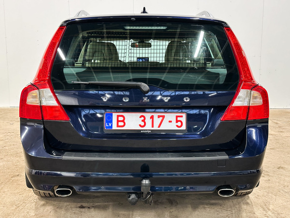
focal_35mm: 48
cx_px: 145
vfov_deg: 30.3
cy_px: 109
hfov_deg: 39.7
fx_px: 402
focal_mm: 6.86
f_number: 1.8
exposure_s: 1/35
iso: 500
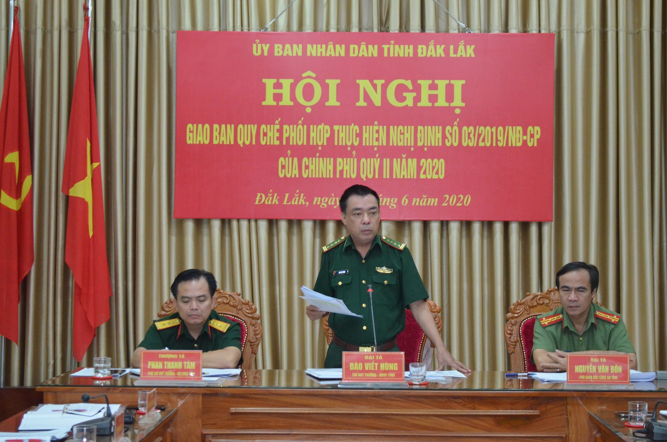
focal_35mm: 68
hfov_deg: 29.9
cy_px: 221
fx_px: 1248
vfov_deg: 20.1
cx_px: 334
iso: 3200
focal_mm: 45
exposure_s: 1/60
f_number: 5.3
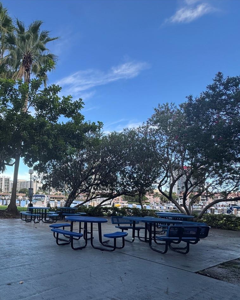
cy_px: 188
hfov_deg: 52.0
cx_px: 15
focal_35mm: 23
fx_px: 204
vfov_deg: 71.4
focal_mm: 2.22
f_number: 2.2
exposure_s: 1/218
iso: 40
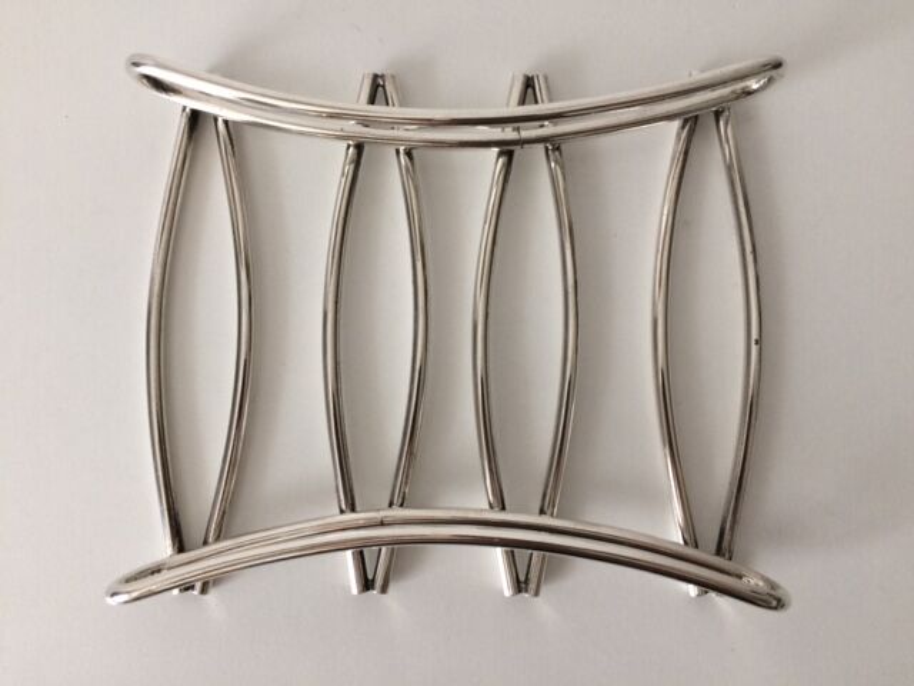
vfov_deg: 48.2
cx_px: 457
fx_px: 766
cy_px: 343
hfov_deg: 61.7
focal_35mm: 29
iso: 125
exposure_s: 1/33
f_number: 2.2
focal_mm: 4.15
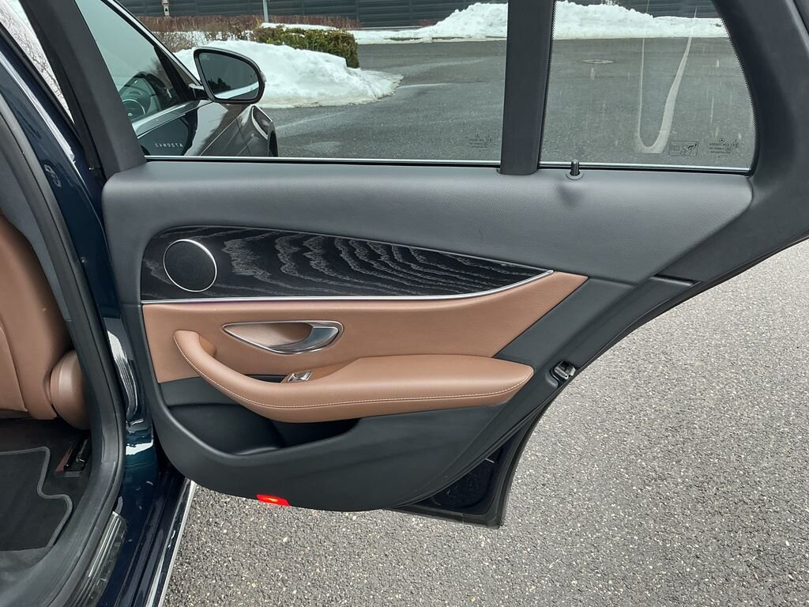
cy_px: 304
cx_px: 404
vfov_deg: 48.2
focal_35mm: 29
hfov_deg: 61.7
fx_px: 678
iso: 50
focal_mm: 3
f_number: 1.8
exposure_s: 1/60
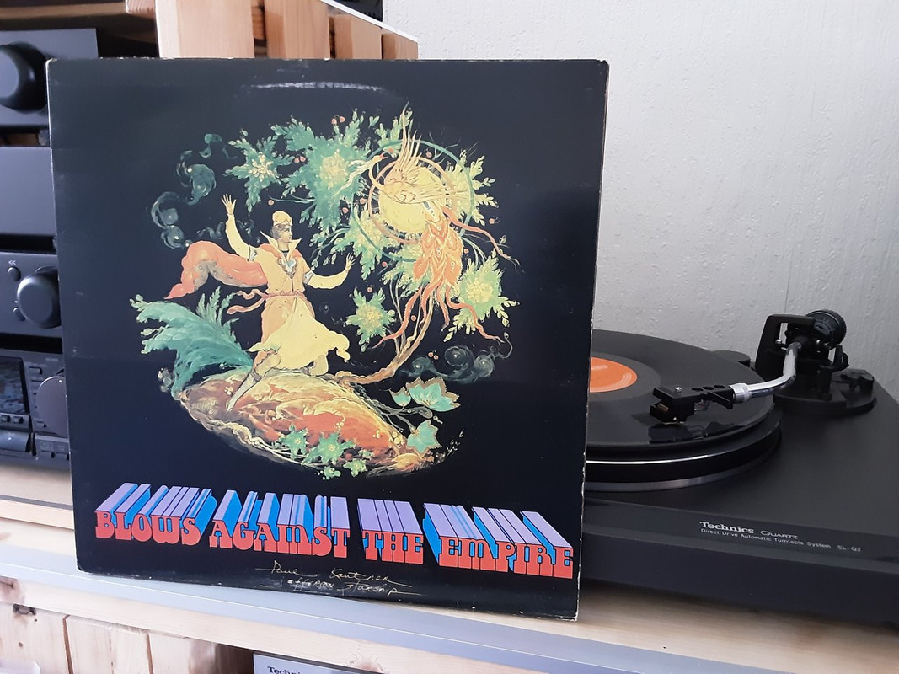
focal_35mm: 27
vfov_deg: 51.3
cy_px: 337
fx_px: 701
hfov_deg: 65.3
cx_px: 450
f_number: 1.9
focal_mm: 2.91
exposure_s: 1/20
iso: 500
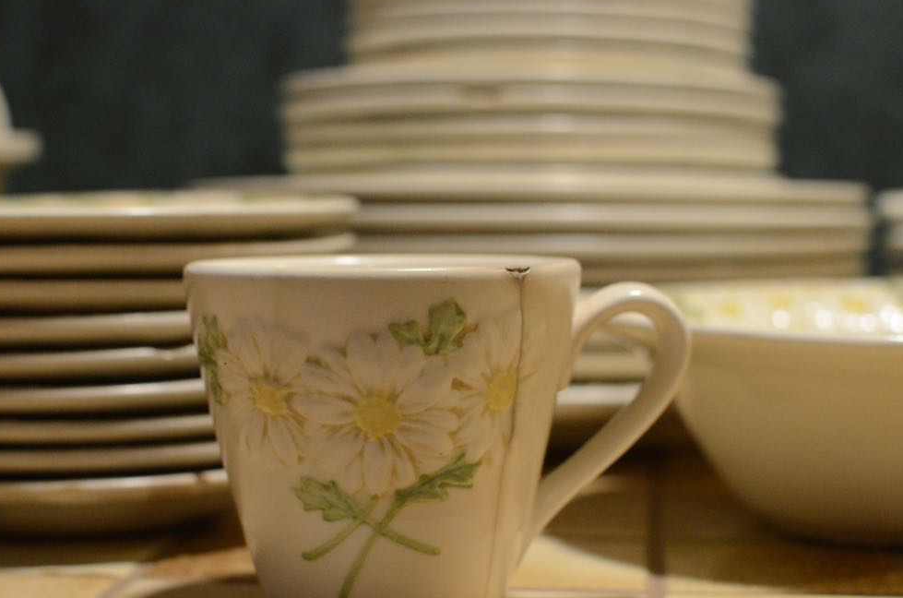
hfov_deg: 29.4
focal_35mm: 69
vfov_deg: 19.7
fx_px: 1718
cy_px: 384
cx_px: 390
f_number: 3.5
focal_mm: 35
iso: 2500
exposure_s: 1/125
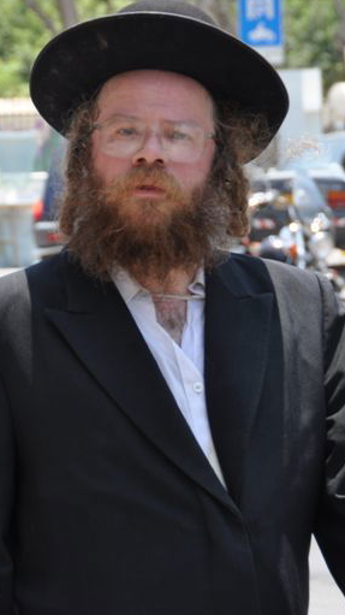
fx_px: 3843
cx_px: -47
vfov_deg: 9.1
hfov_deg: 5.1
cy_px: 268
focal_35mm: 236
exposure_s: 1/250
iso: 200
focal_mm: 75
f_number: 8
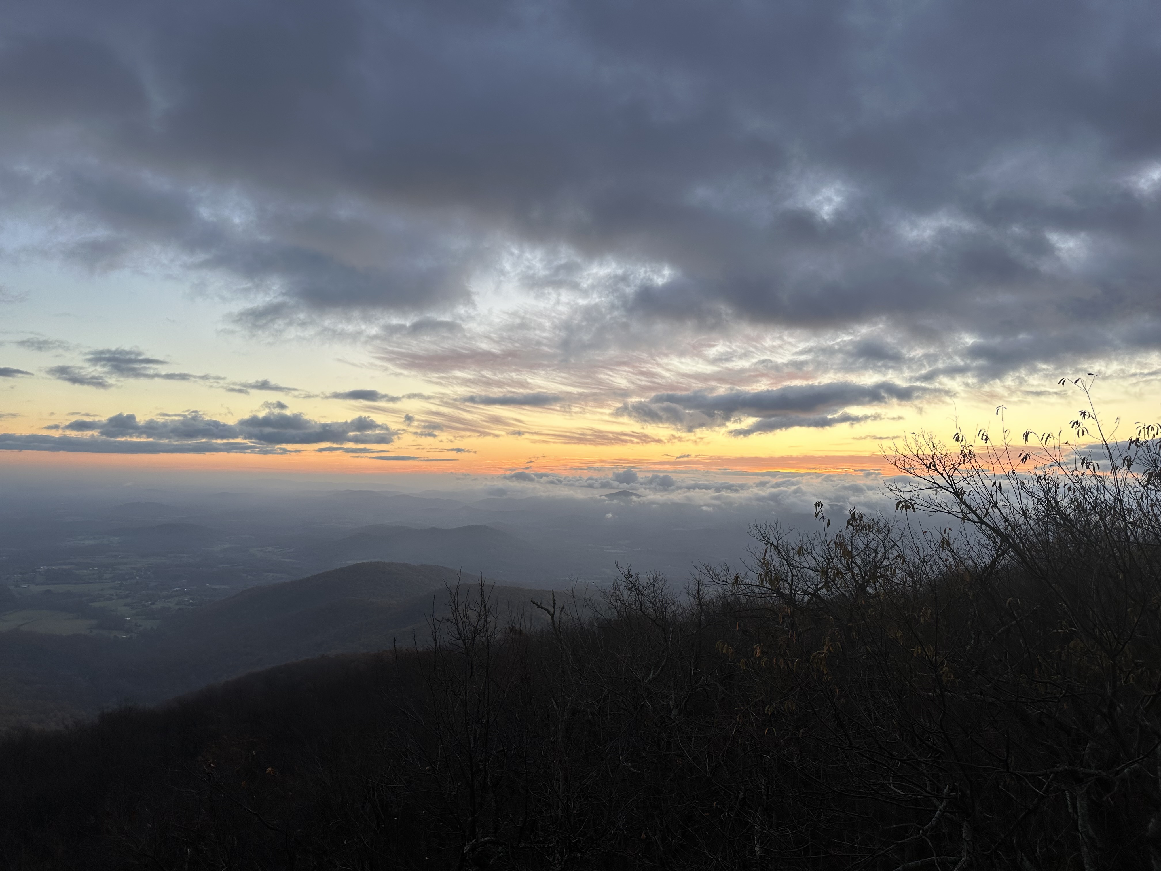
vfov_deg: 56.8
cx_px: 580
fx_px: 805
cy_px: 436
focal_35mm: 24
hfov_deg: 71.6
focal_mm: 6.86
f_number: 1.78
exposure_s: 1/198
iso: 64
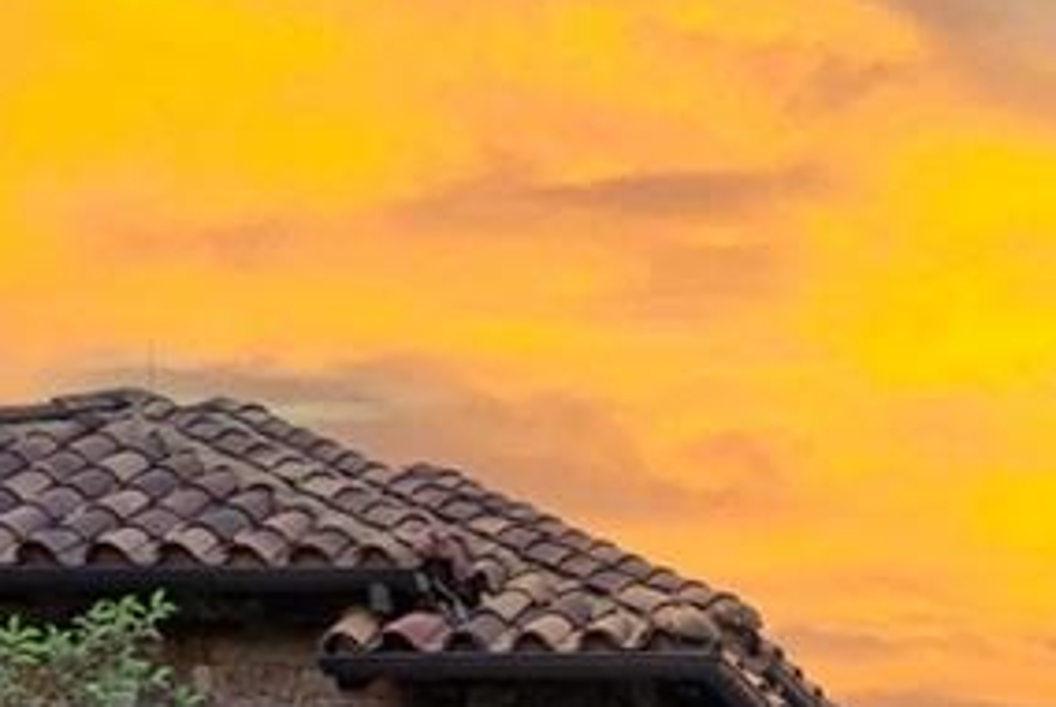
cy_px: 1462
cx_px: 2079
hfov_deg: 13.2
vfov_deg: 9.5
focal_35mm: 135
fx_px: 3964
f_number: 9
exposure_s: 1/5
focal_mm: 24
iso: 100
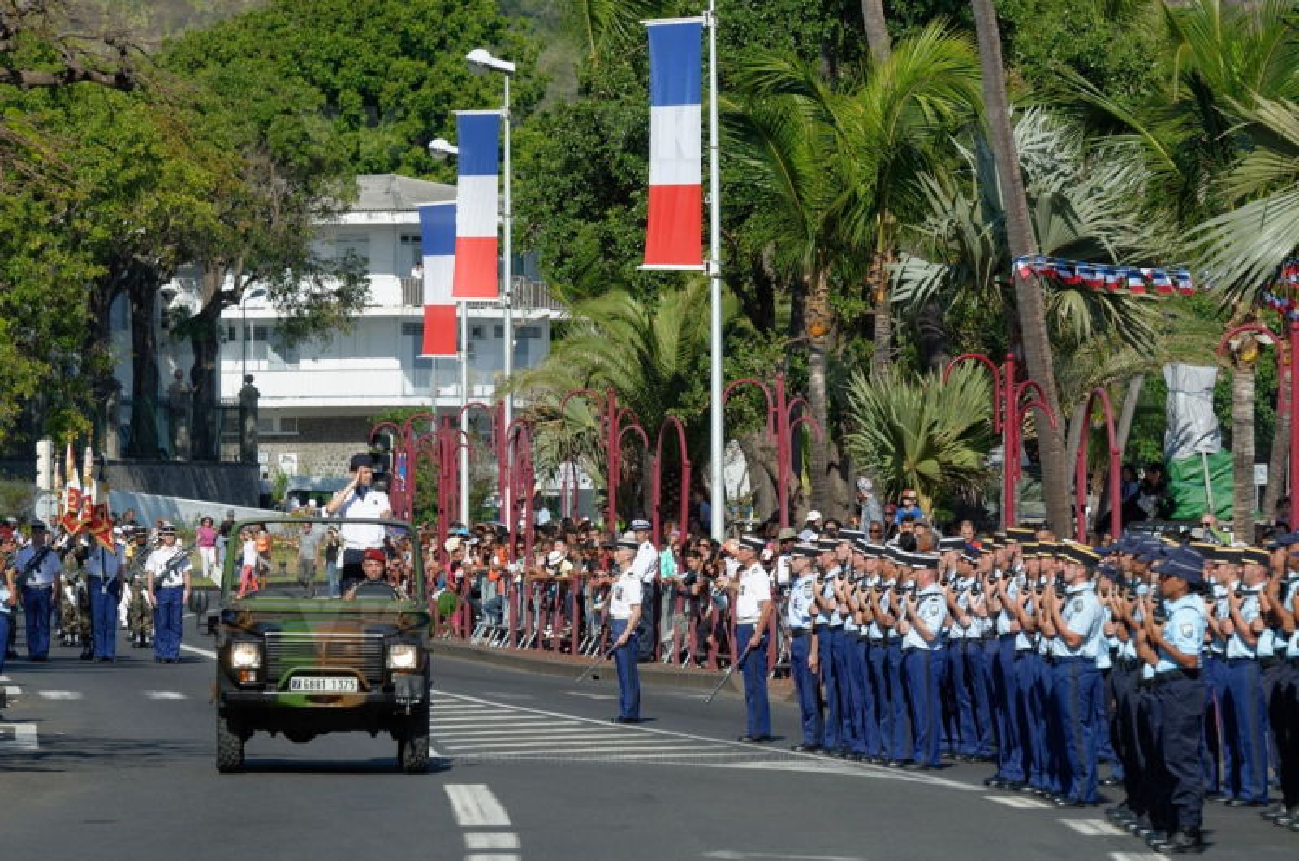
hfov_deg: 8.1
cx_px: 650
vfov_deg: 5.4
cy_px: 430
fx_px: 9183
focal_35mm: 255
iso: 100
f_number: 6.3
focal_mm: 170
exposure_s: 1/400
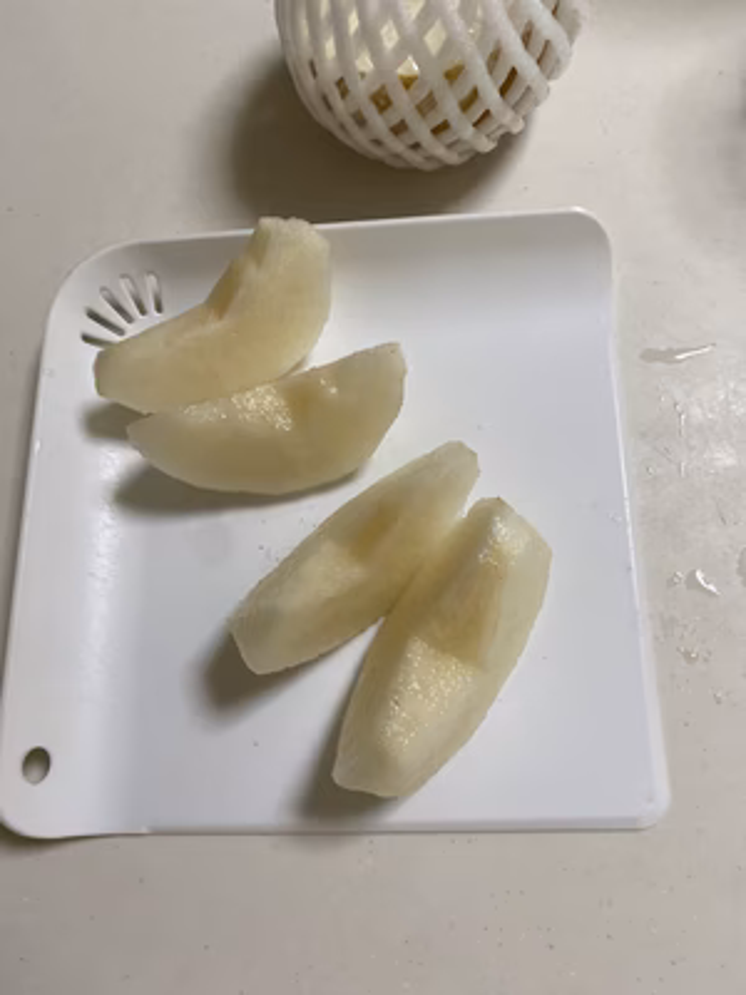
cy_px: 498
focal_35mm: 26
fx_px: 747
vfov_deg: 67.3
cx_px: 373
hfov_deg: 53.1
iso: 100
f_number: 1.8
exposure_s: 1/122
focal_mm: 4.25
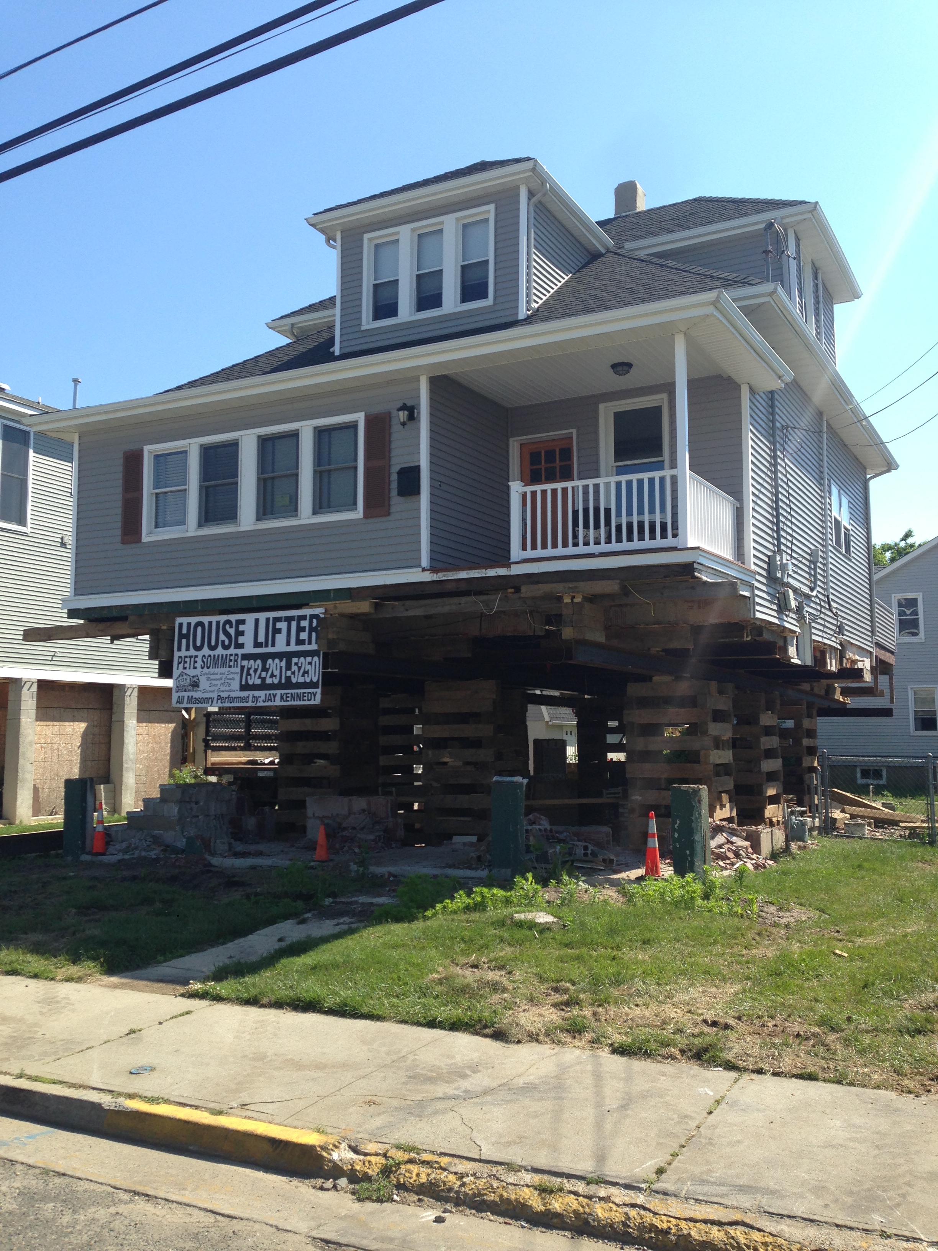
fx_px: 1192
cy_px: 626
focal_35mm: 33
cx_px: 469
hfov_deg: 42.9
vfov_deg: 55.4
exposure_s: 1/919
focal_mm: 4.13
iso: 50
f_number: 2.4
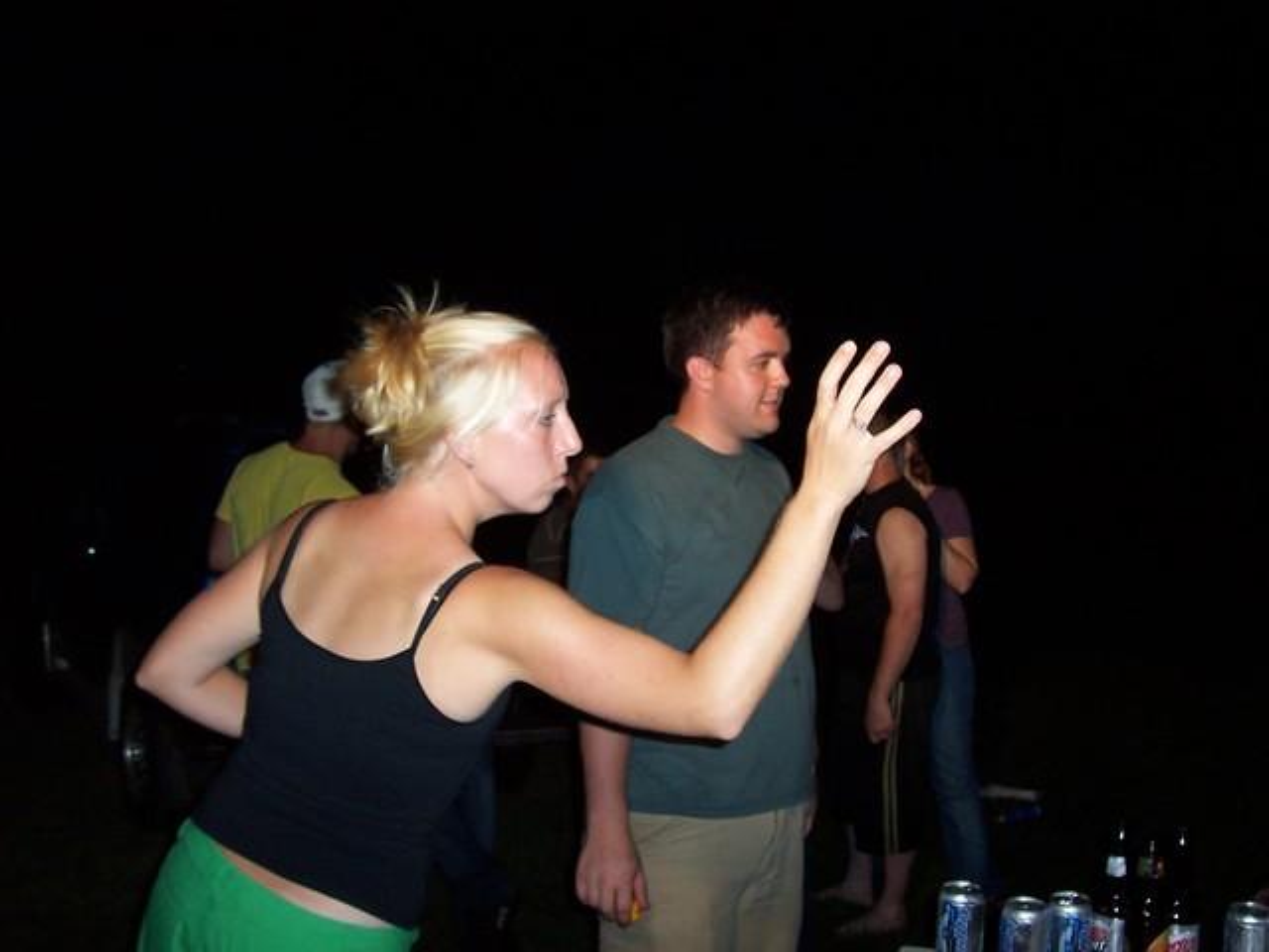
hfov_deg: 50.1
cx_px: 634
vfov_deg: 38.7
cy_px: 476
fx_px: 1356
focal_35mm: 37
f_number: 2.8
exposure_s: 1/60
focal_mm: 5.6
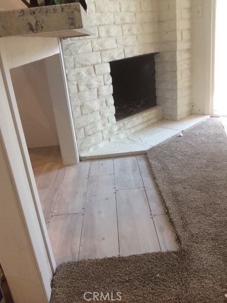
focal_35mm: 31
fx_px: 271
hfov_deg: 45.4
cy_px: 152
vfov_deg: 58.4
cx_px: 114
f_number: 2.4
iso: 64
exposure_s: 1/40
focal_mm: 2.15
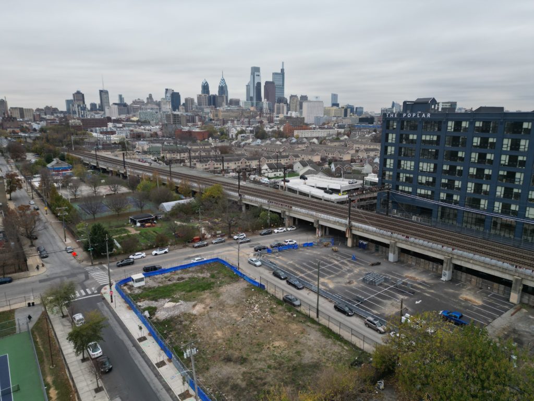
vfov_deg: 56.8
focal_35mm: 24
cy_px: 200
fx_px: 370
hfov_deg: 71.6
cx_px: 267
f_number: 1.7
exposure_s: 1/500
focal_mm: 6.72
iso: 150
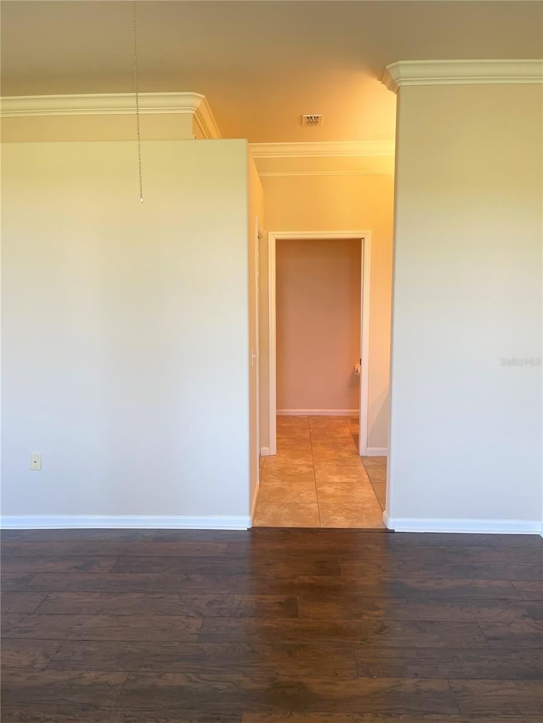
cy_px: 362
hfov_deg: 53.1
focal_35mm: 26
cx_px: 272
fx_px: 544
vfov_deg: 67.3
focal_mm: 5.1
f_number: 1.6
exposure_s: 1/121
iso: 125
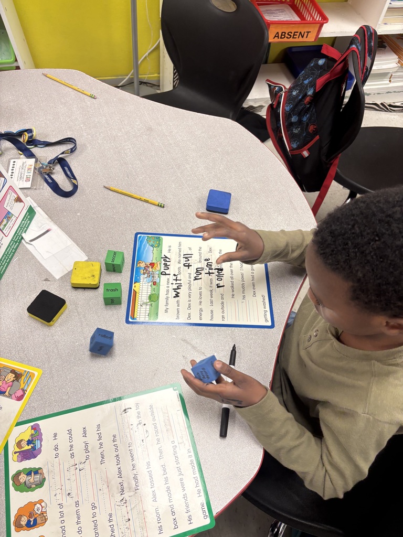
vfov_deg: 67.3
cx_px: 202
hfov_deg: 53.1
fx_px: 404
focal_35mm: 26
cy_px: 268
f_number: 1.6
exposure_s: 1/60
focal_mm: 5.96
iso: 80
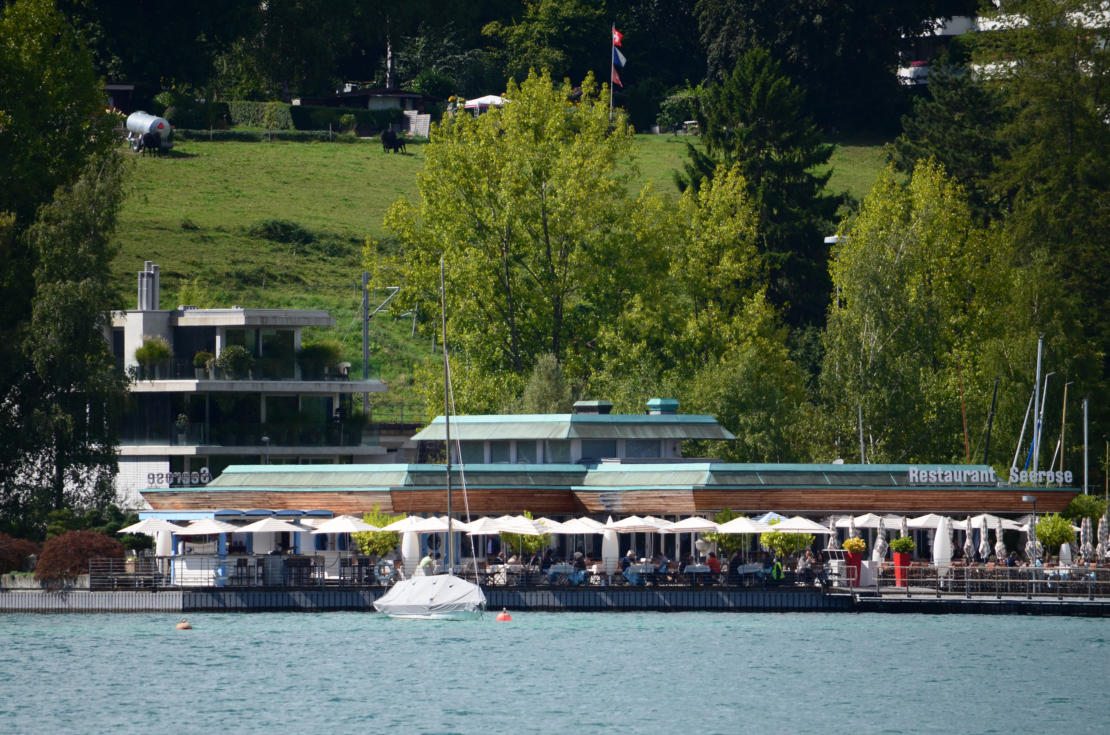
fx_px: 13846
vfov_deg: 3.0
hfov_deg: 4.6
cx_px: 555
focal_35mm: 450
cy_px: 368
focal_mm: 300
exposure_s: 1/2500
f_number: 5.6
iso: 560
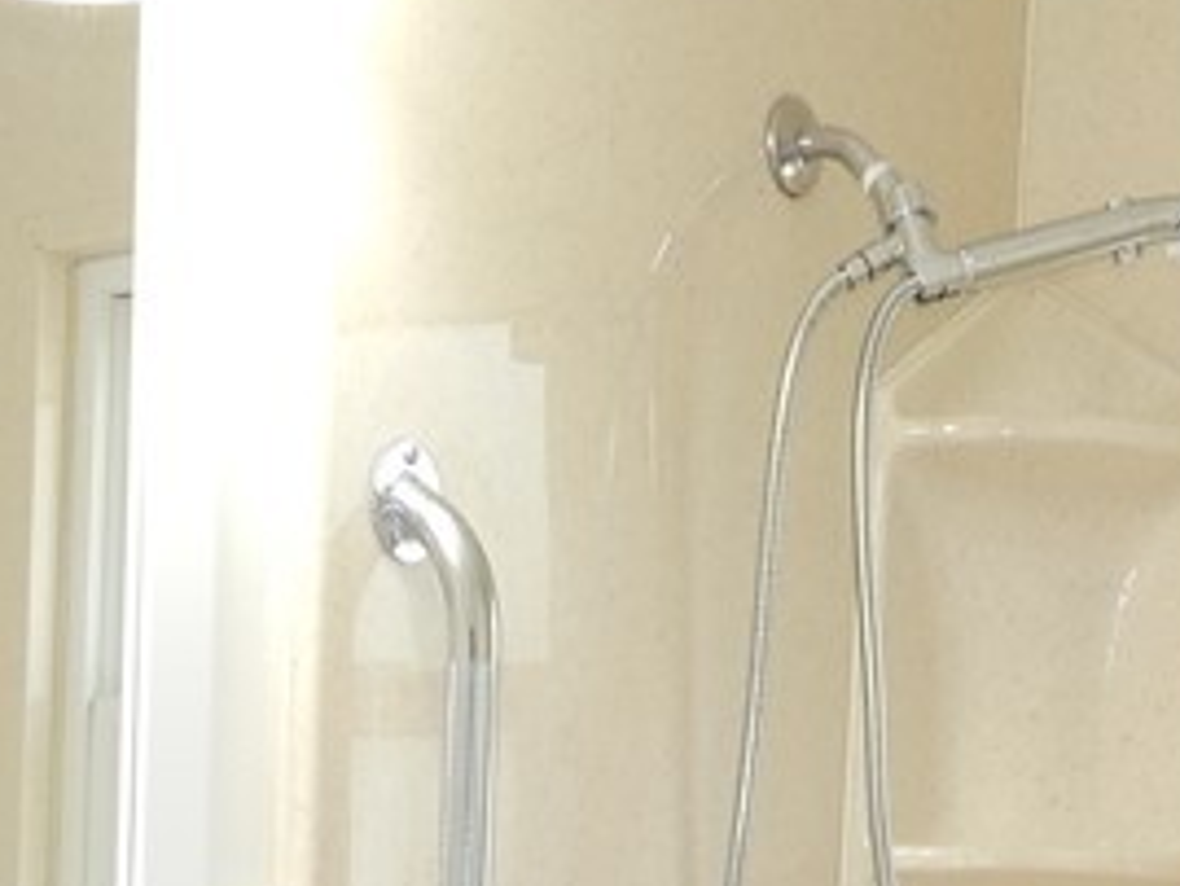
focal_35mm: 95
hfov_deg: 20.6
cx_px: 404
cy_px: 1618
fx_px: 3240
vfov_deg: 13.8
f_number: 3.1
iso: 125
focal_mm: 4.5
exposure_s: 1/30
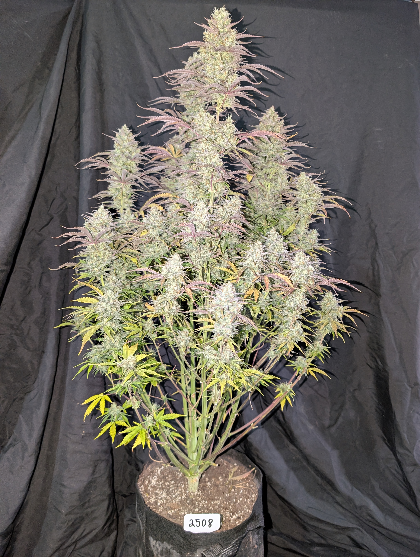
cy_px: 278
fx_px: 387
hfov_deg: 56.9
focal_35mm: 24
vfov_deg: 71.5
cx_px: 210
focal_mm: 6.9
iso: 779
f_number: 1.68
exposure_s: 1/30
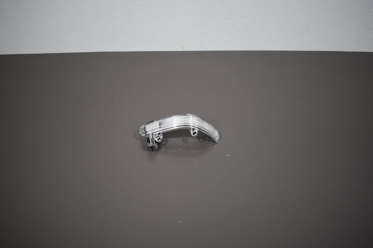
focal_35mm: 30
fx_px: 311
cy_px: 124
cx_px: 186
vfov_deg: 43.6
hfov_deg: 61.9
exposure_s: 1/250
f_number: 3.8
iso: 720
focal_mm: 20
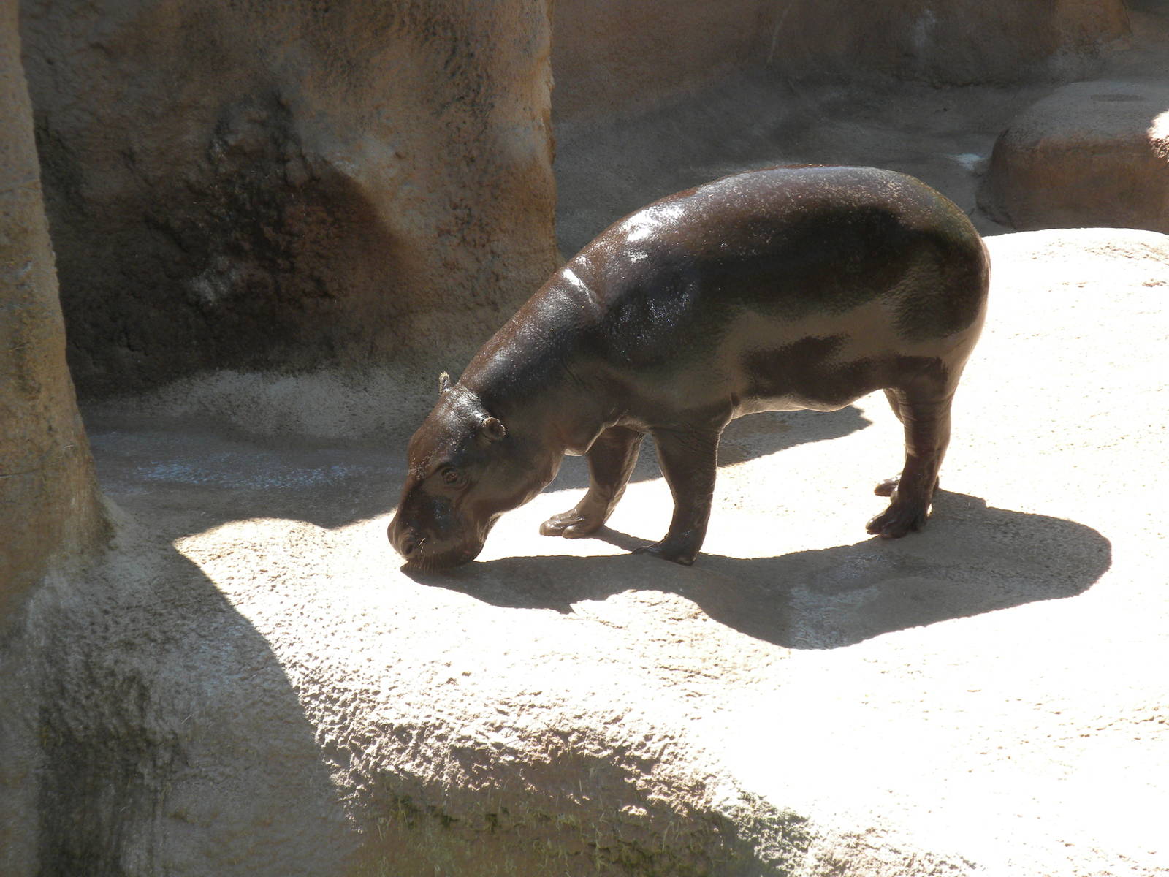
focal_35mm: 72
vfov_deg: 20.4
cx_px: 584
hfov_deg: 27.0
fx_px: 2431
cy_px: 438
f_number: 5
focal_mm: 12.7
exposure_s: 1/191
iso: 90
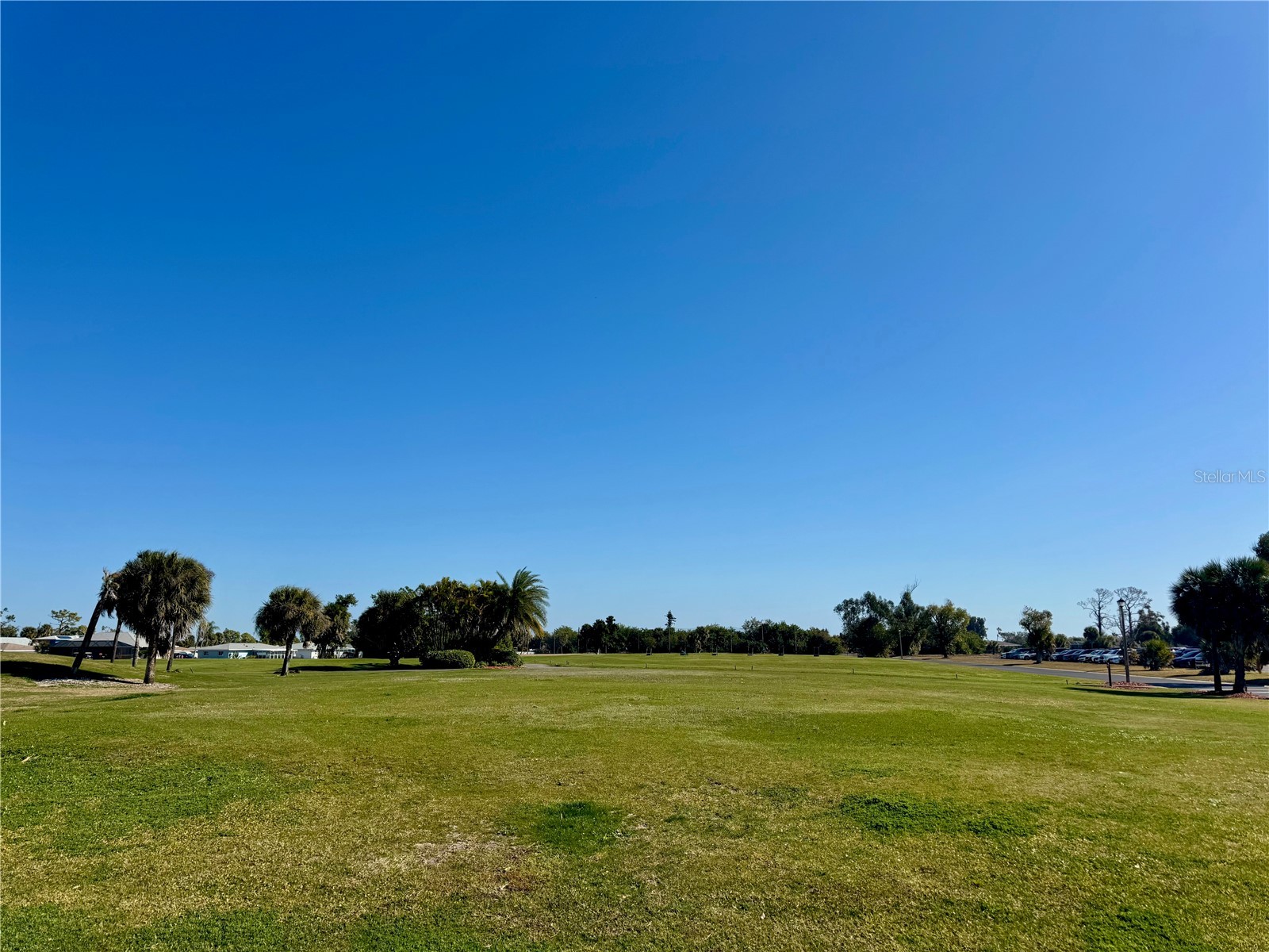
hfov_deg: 71.6
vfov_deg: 56.8
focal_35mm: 24
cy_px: 476
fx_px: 880
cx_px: 634
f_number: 1.78
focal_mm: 6.76
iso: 80
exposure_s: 1/7092
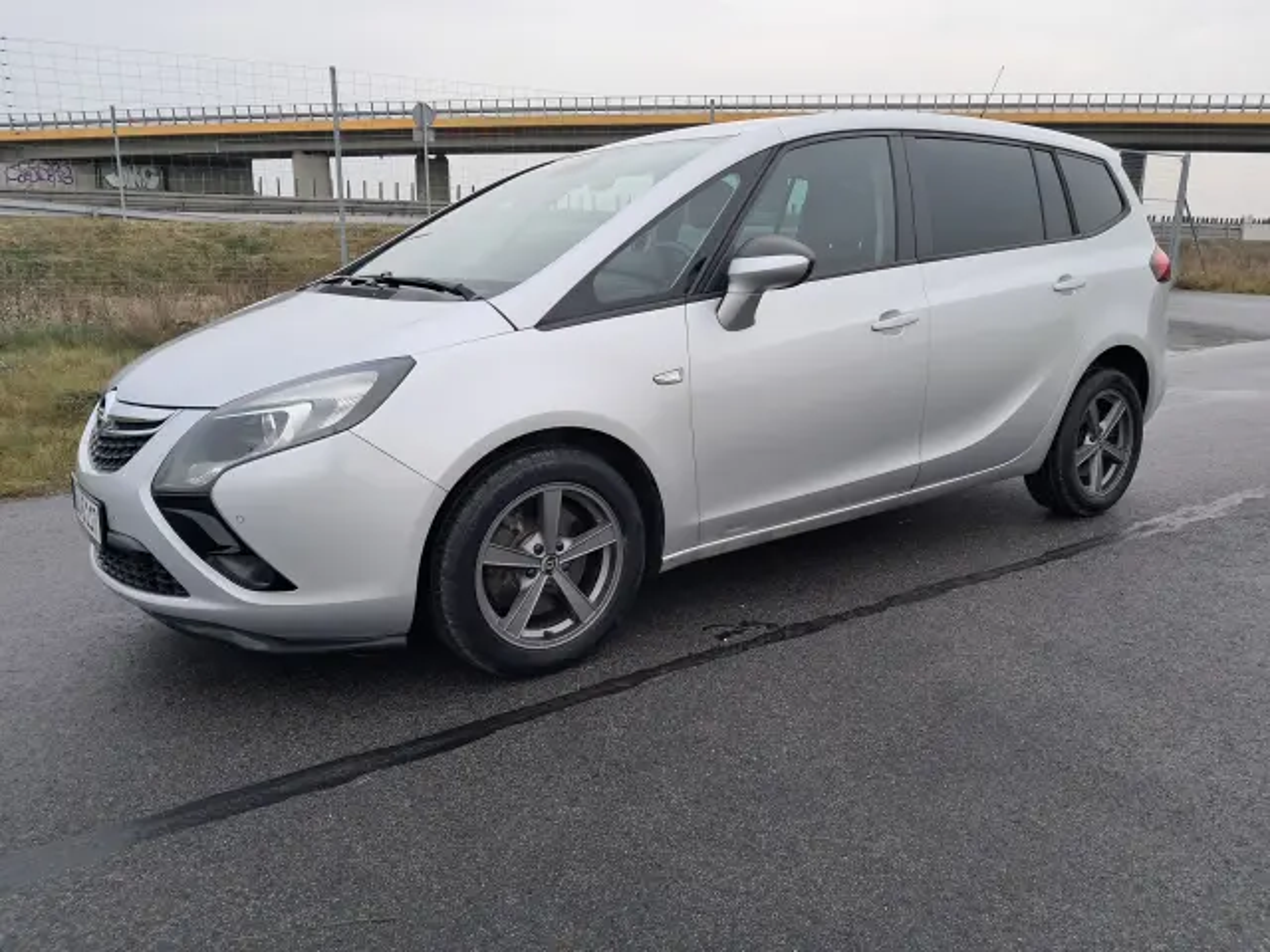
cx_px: 635
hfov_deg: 65.3
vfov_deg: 51.4
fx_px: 991
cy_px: 476
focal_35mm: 27
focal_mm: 4
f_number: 1.8
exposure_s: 1/50
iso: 50
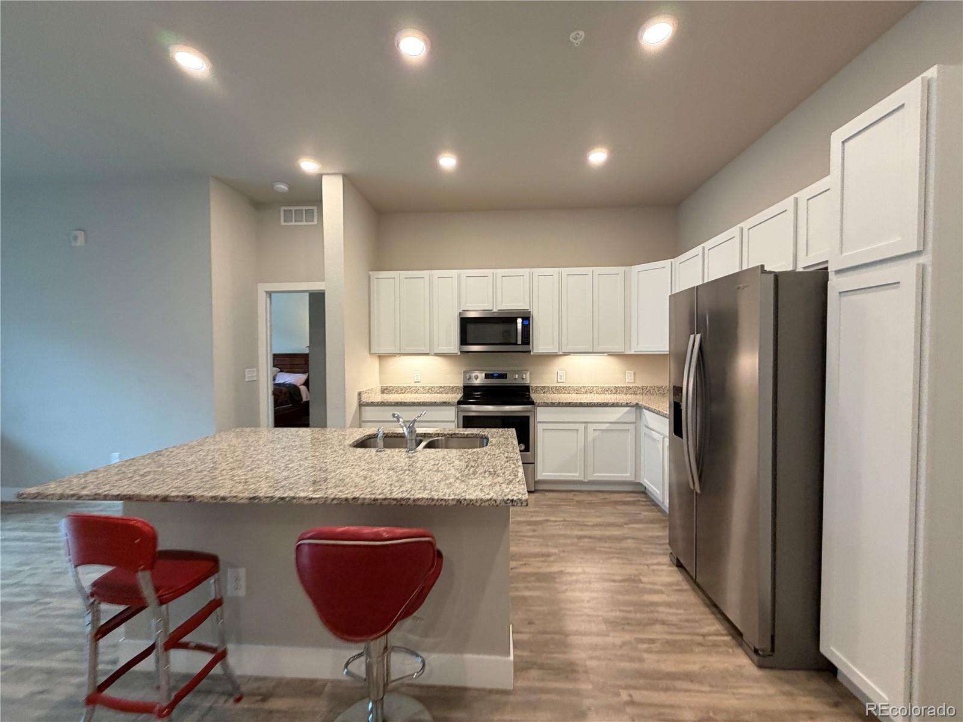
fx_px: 389
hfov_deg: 102.1
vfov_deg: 85.7
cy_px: 361
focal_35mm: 14
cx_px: 482
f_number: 2.2
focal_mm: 2.22
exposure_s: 1/60
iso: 200
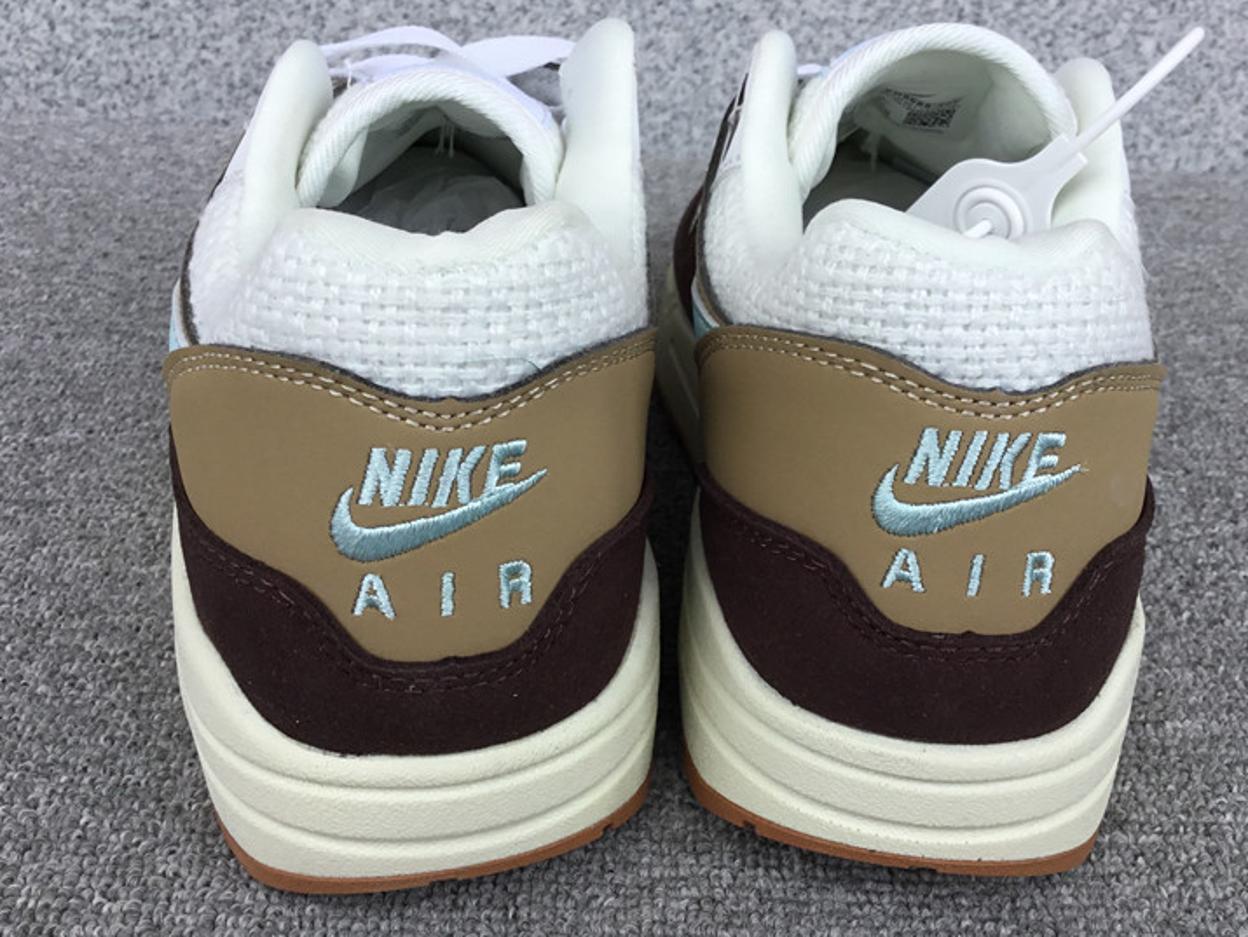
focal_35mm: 39
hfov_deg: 47.8
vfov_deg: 36.8
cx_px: 679
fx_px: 1407
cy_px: 411
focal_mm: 3.3
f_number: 2.4
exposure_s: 1/296
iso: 25
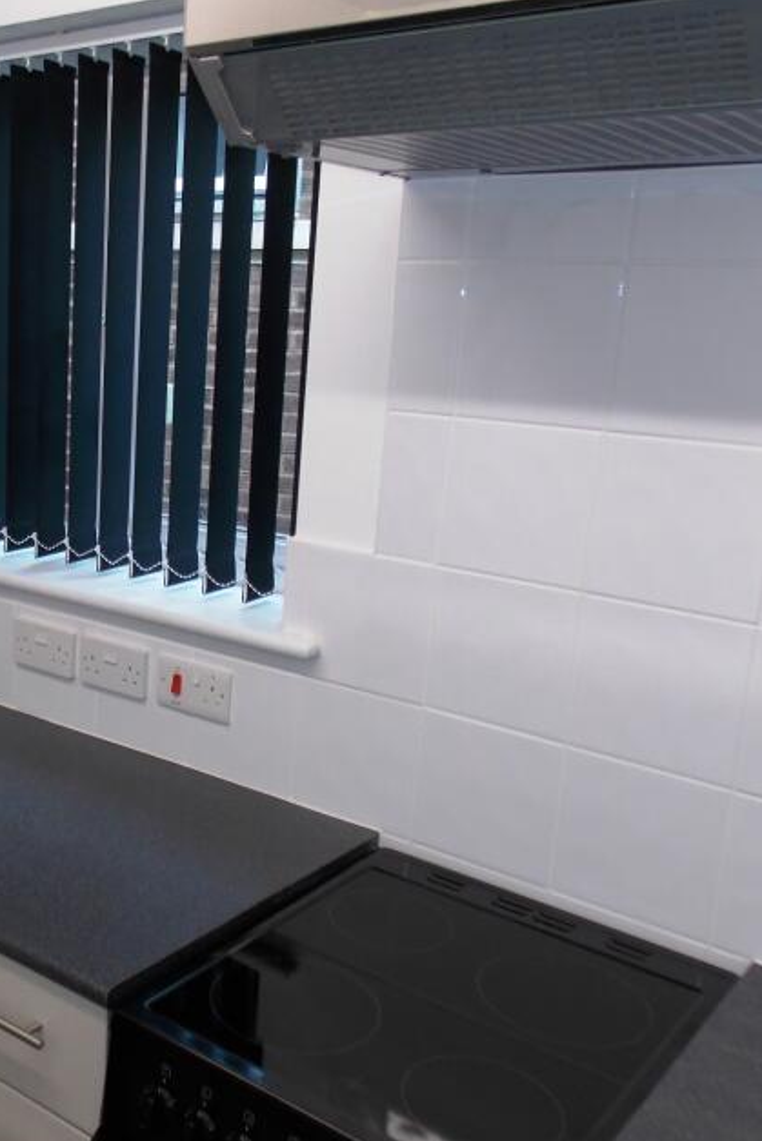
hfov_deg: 32.8
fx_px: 1237
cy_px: 576
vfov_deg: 49.5
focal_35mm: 39
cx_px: 107
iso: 100
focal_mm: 4
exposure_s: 1/30
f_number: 3.1
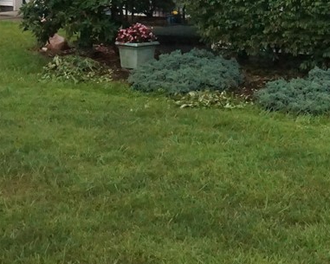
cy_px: -6
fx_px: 824
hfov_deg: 21.7
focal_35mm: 84
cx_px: 343
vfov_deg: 17.7
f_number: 10
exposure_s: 1/1600
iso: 8000
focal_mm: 21
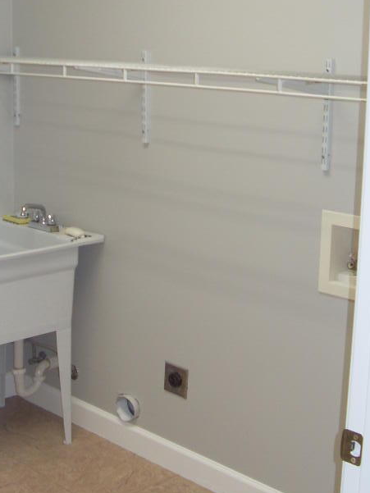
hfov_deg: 23.2
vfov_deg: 30.7
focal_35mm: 63
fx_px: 898
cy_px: 202
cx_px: 138
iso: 100
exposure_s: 1/45
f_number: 2.8
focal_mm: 6.3
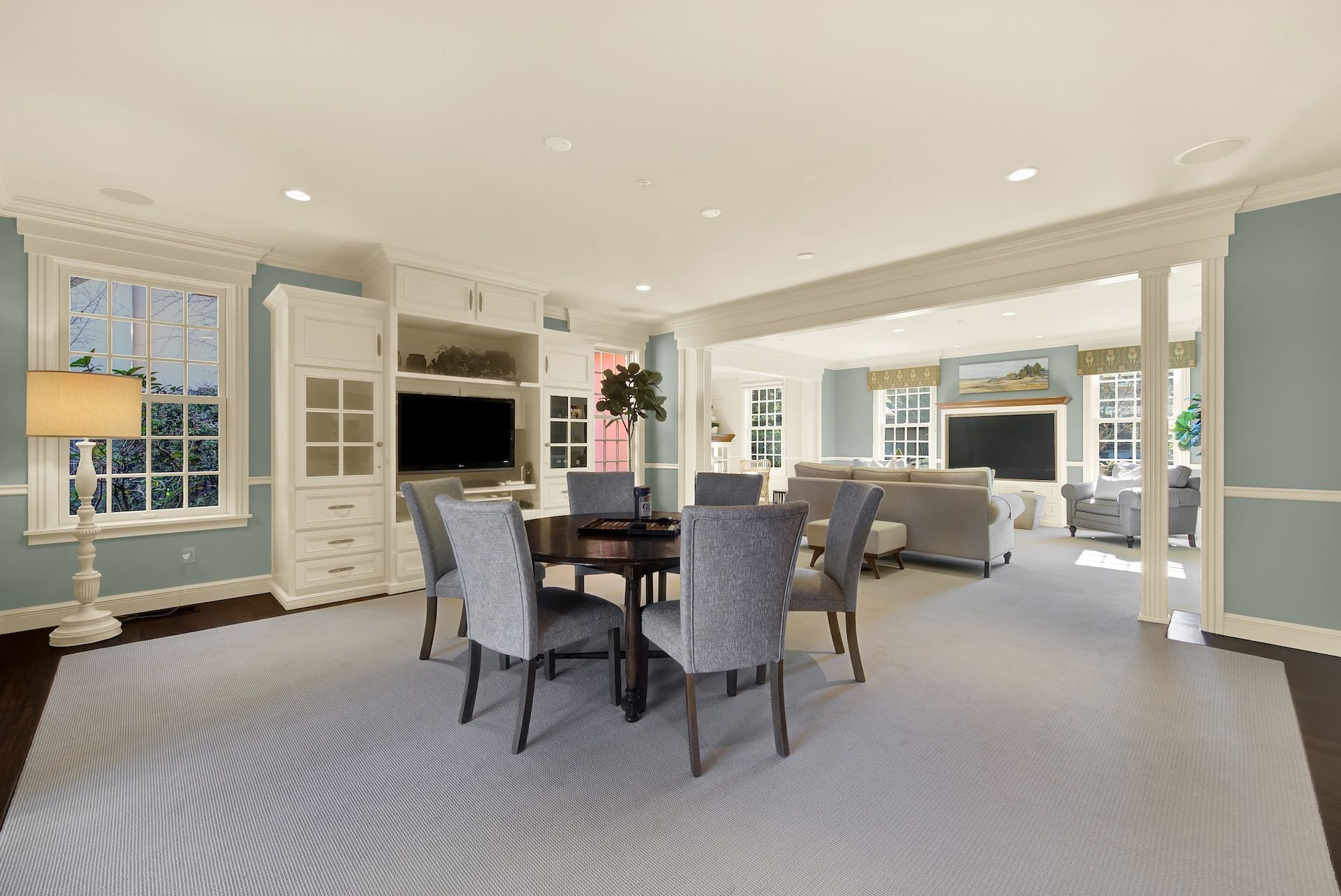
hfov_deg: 104.2
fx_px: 522
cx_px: 670
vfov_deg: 81.3
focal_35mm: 14
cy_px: 448
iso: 100
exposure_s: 1/10
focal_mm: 14
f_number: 14
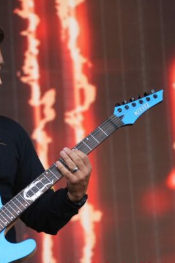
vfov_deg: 6.4
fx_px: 2340
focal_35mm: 321
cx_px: -12
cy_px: 156
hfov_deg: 4.3
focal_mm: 112
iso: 200
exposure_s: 1/200
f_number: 5.6
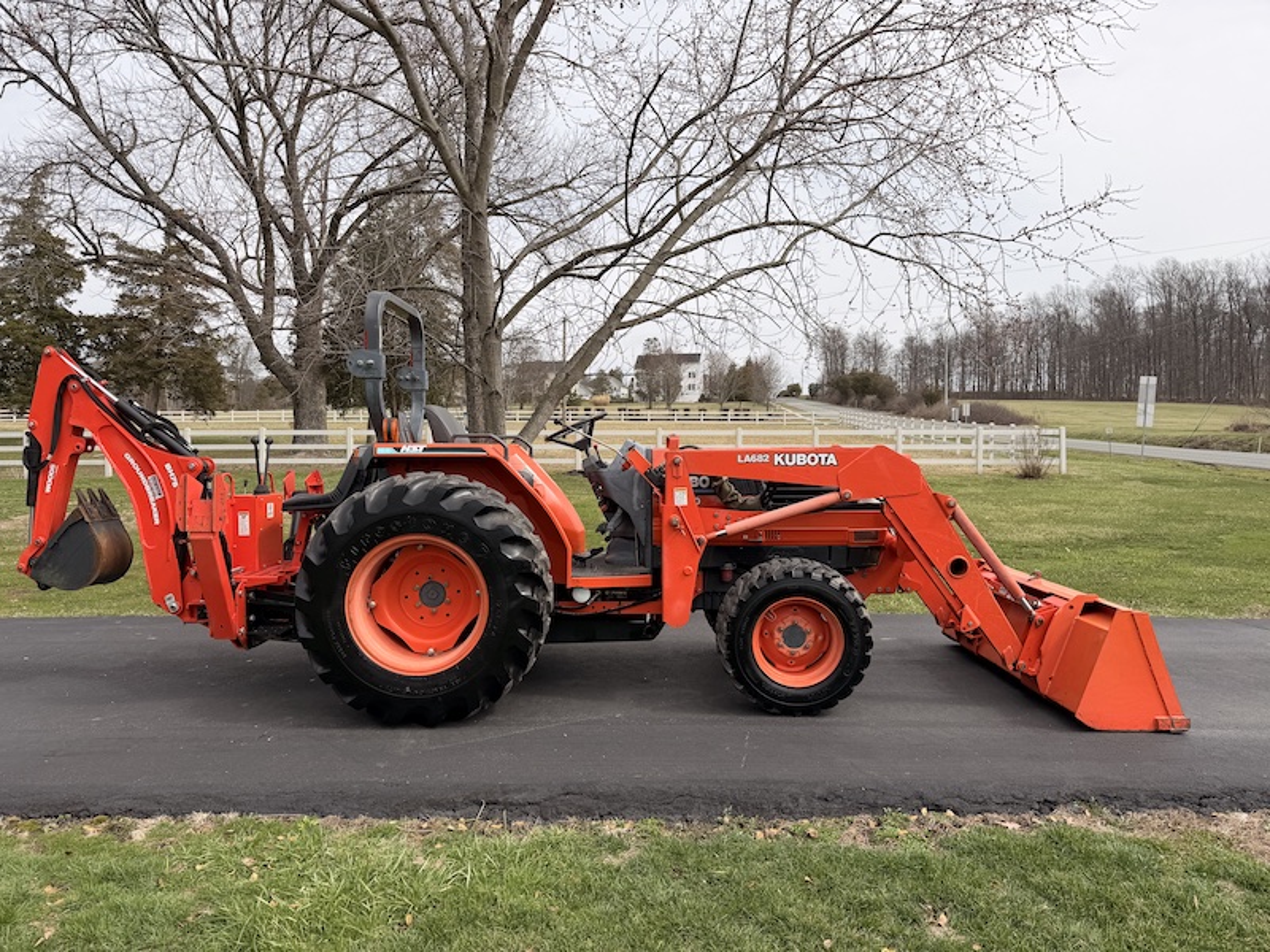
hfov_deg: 71.6
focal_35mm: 24
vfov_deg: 56.8
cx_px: 635
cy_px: 476
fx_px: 881
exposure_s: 1/3953
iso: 80
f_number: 1.78
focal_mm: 6.76
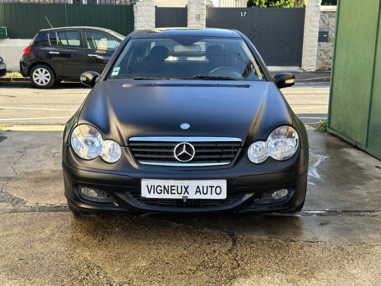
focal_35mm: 48
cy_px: 143
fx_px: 528
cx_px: 190
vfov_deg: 30.3
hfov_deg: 39.7
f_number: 1.78
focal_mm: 6.86
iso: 64
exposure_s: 1/262
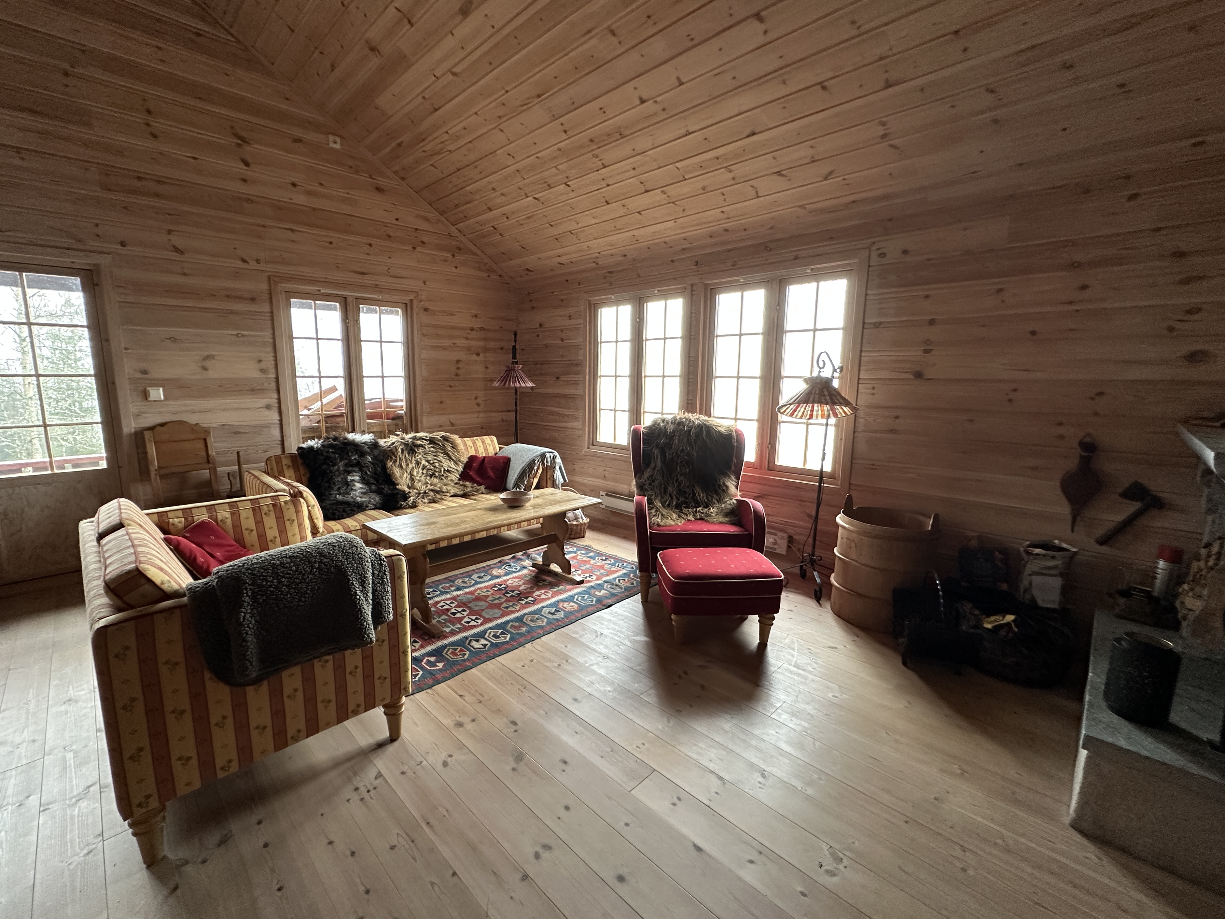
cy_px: 455
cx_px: 578
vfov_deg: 81.7
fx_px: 531
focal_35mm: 15
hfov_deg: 98.1
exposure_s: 1/50
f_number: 2.2
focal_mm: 2.22
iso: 250
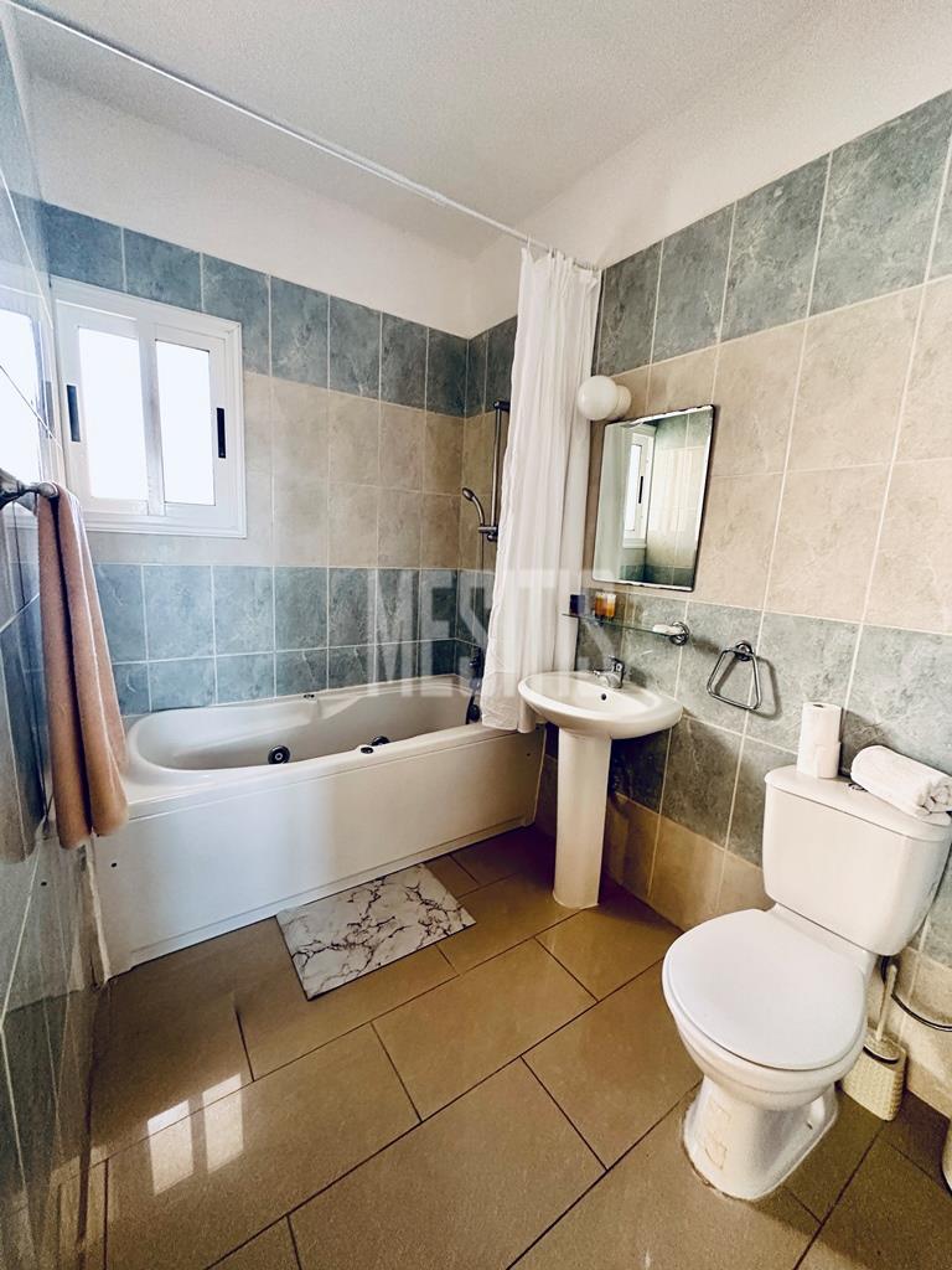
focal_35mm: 14
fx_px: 513
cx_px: 476
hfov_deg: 85.7
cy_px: 635
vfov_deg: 102.1
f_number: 2.2
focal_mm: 2.22
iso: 500
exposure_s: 1/60
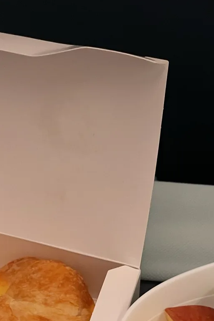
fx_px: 500
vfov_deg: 34.9
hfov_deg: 24.1
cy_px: 238
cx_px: 127
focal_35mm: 56
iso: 800
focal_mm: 4.2
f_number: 1.6
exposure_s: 1/28
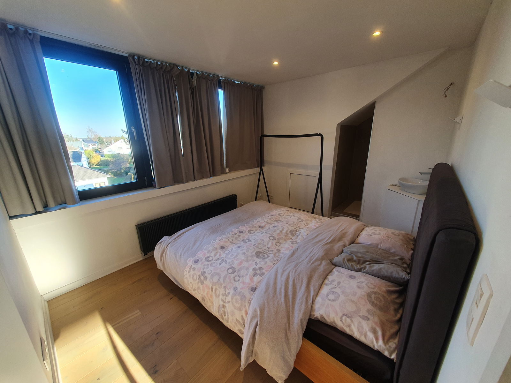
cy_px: 192
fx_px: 192
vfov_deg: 89.9
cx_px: 256
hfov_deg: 106.2
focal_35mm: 13
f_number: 2.2
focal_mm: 1.8
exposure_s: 1/100
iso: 64
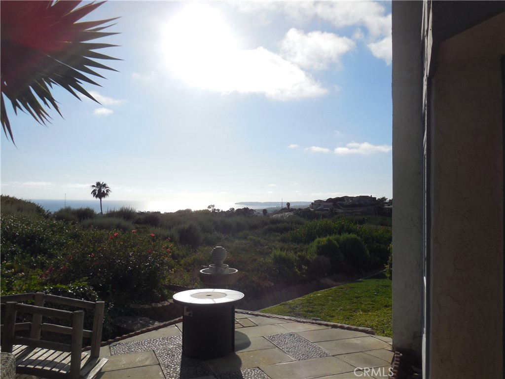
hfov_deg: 69.4
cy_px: 190
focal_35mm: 25
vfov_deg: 54.9
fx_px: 365
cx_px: 252
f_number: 6.2
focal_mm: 4.5
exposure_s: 1/1000
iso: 125
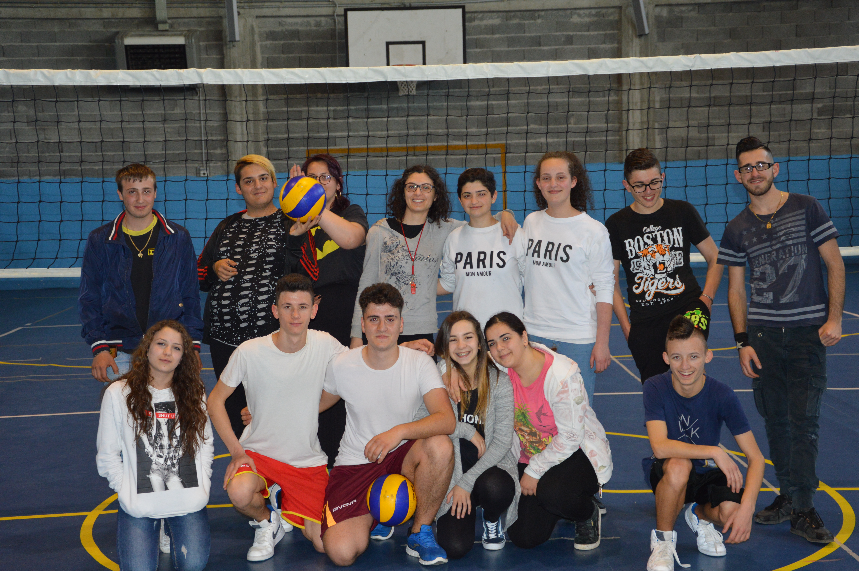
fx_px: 1359
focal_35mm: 57
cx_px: 430
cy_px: 286
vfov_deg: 23.7
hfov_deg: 35.1
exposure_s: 1/60
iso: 800
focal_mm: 38
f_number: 4.5
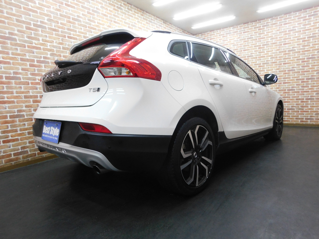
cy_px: 120
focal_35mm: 23
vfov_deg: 58.9
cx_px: 160
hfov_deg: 73.9
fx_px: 212
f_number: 3
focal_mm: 4
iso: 320
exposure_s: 1/30
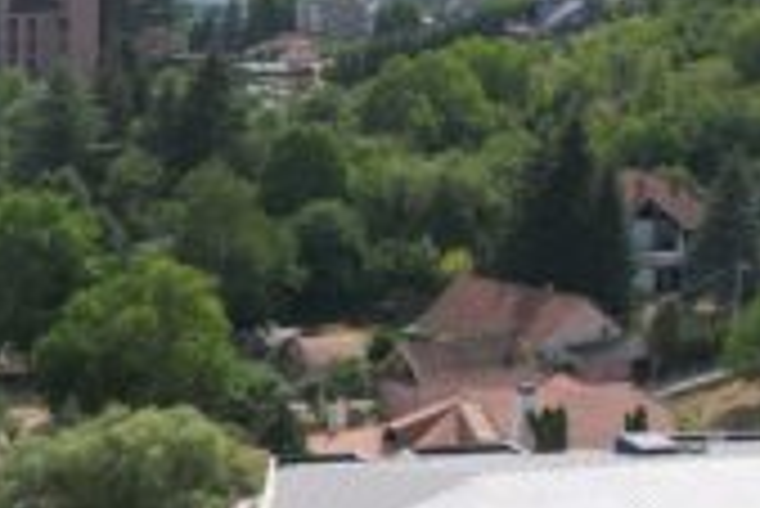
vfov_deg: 13.3
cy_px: 632
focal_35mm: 100
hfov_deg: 18.9
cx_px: -234
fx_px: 2113
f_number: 2.8
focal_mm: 8.38
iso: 120
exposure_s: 1/2000
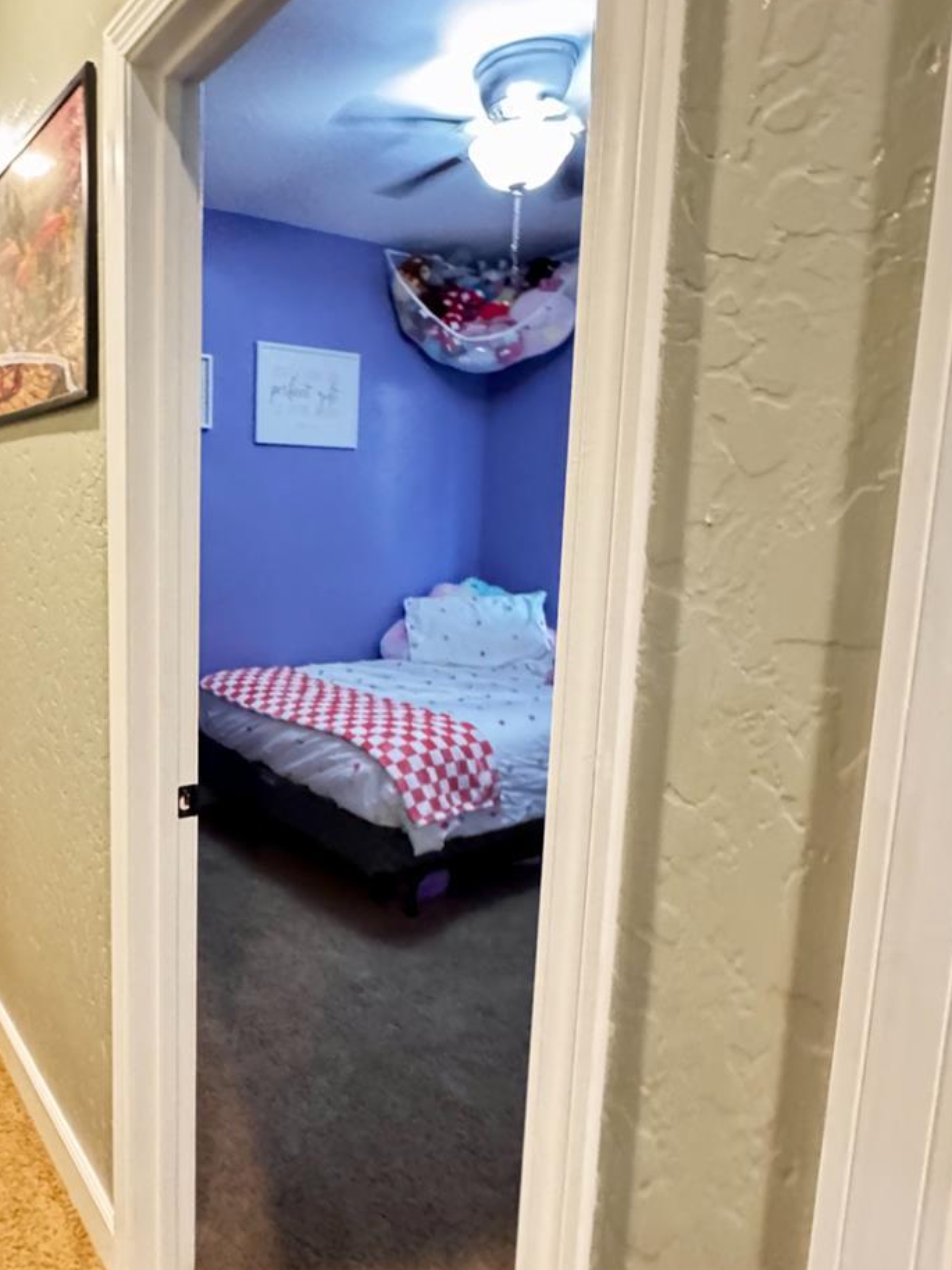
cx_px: 194
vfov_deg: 73.9
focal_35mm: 23
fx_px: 843
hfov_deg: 54.9
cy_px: 627
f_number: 2.2
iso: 1250
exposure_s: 1/30
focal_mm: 2.22
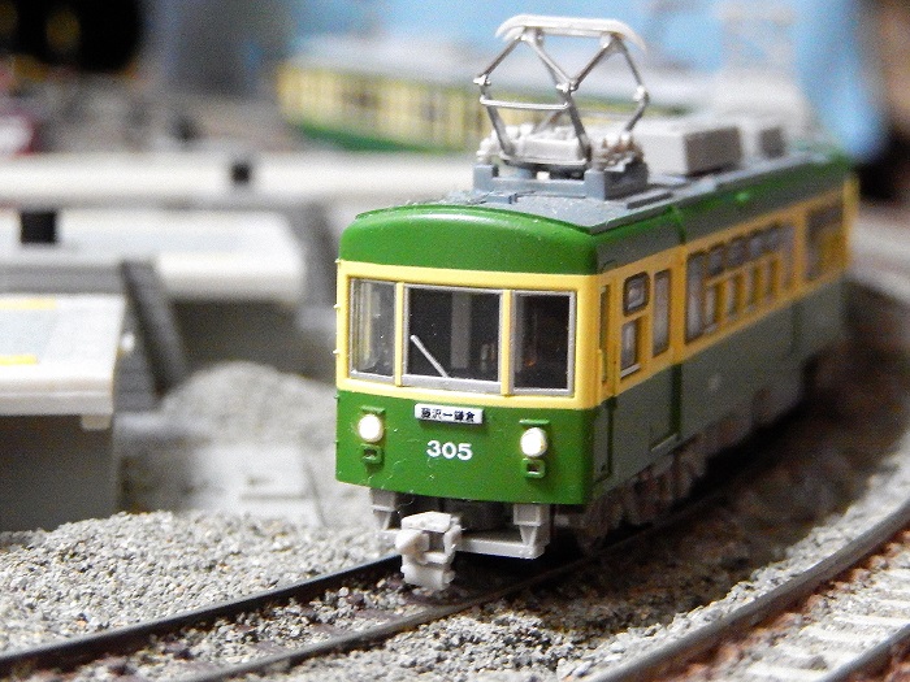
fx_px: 2497
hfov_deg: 20.7
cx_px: 455
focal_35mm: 95
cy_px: 341
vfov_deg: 15.6
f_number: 5.2
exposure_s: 1/20
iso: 3200
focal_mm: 17
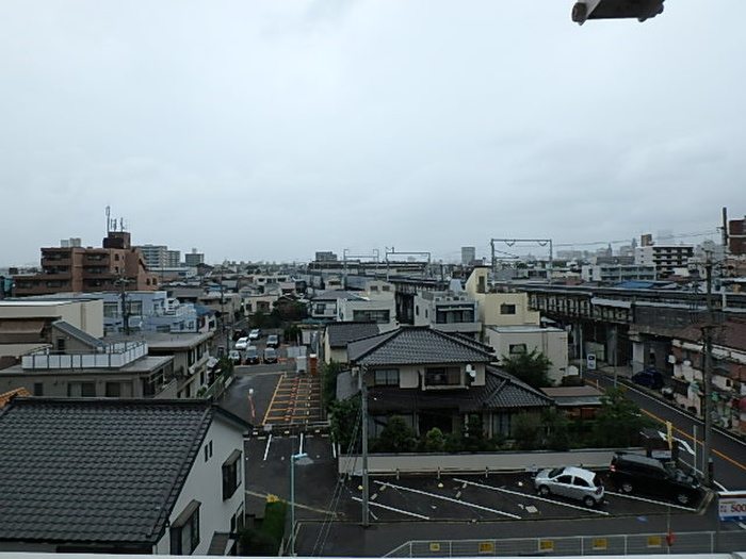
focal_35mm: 23
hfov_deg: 73.9
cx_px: 373
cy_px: 280
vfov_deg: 58.9
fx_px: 496
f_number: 3.8
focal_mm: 4
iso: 125
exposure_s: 1/640
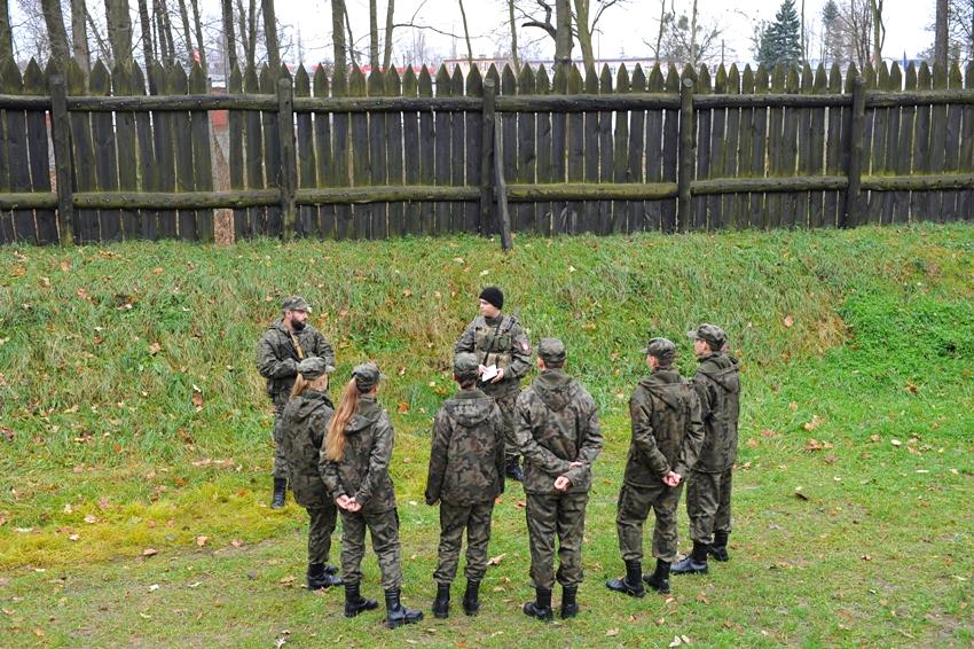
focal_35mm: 44
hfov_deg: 44.5
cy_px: 324
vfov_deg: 30.5
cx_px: 487
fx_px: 1190
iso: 640
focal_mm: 44
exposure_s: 1/80
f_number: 4.5
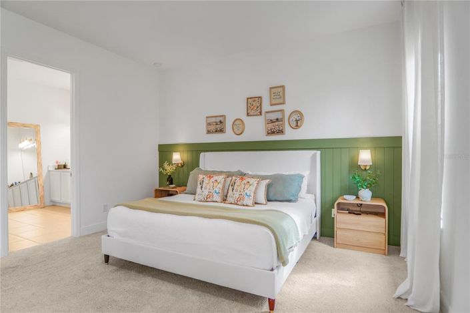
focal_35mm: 18
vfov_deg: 67.3
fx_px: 235
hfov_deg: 90.0
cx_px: 235
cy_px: 156
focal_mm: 12
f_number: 2.2
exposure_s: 1/40
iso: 100
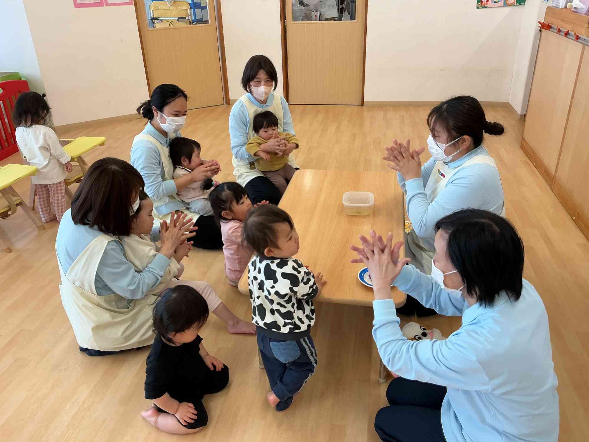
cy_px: 221
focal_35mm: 29
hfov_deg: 61.7
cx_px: 294
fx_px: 493
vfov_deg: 48.2
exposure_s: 1/100
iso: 40
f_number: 1.8
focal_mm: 3
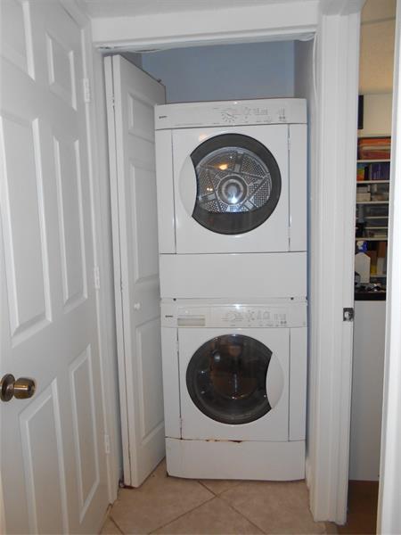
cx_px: 200
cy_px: 268
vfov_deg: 67.3
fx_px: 402
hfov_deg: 53.1
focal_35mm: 26
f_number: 3.2
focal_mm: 4.6
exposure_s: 1/25
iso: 200
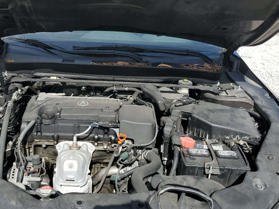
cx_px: 114
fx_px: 290
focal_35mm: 36
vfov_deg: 39.4
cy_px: 78
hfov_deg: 51.1
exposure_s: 1/2500
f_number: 1.5
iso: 50
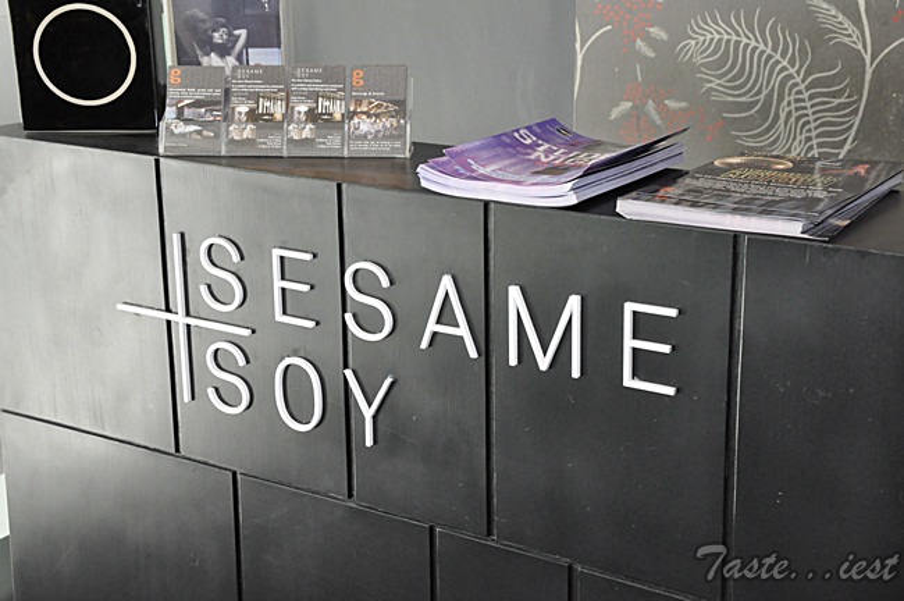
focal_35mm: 60
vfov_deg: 22.6
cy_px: 300
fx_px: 1505
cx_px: 452
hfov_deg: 33.4
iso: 2000
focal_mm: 40
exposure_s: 1/30
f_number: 10
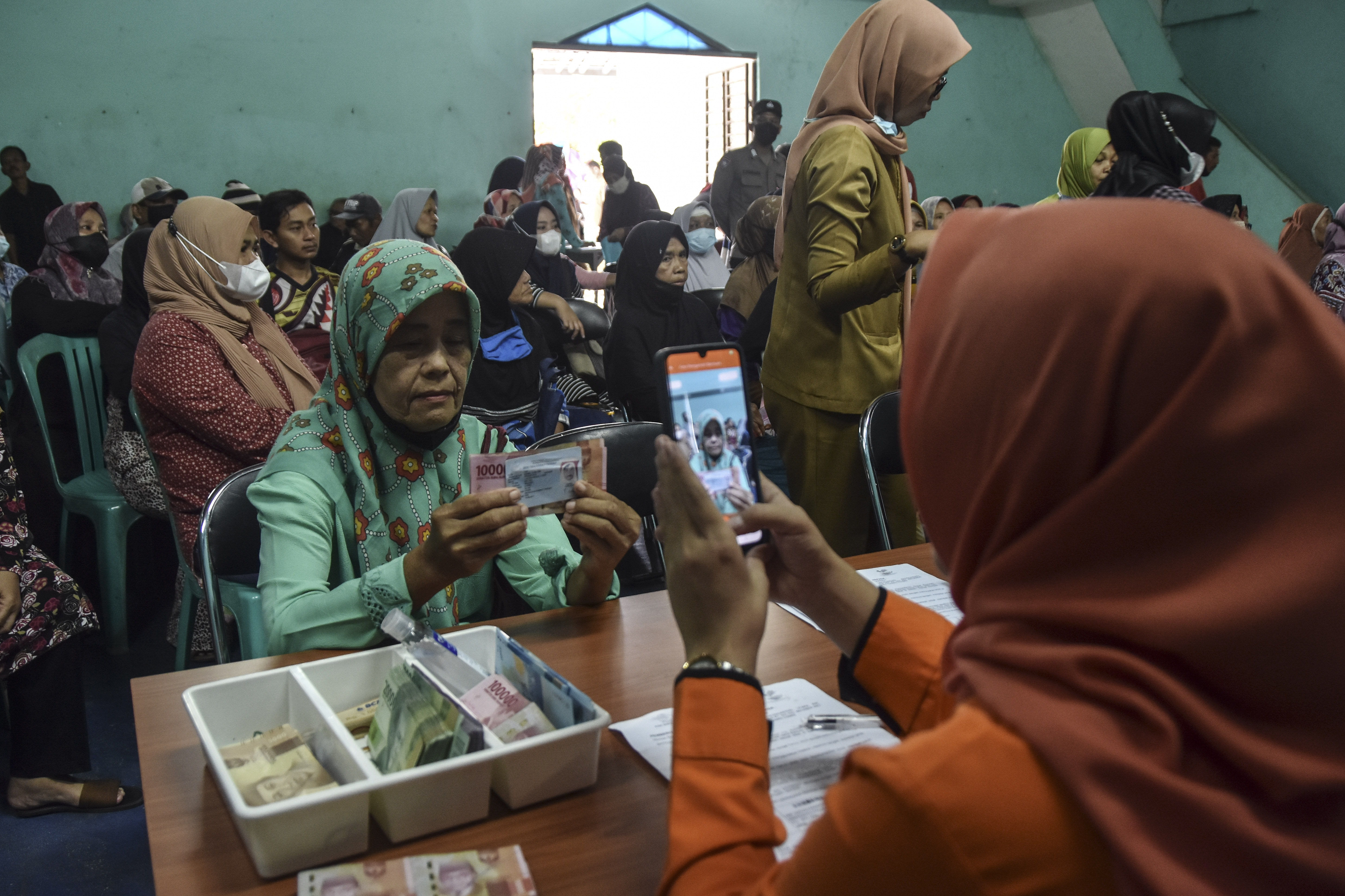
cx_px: 692
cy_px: 456
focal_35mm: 28
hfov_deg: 65.5
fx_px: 1046
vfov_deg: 46.4
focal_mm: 18
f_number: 3.5
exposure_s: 1/60
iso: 800
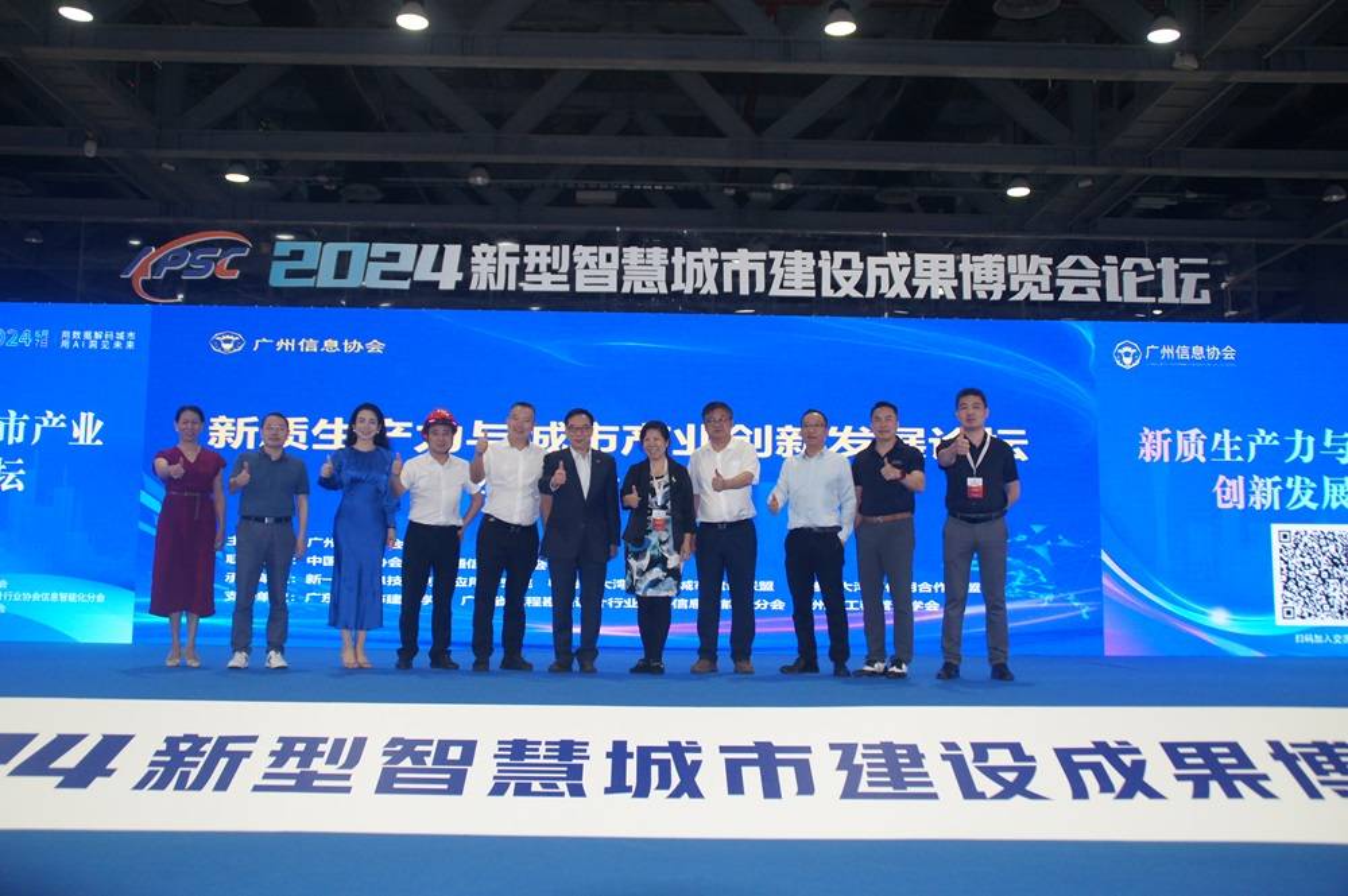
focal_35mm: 36
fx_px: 1347
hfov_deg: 53.2
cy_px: 448
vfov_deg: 36.8
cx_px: 674
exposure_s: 1/160
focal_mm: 24
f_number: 4
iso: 800
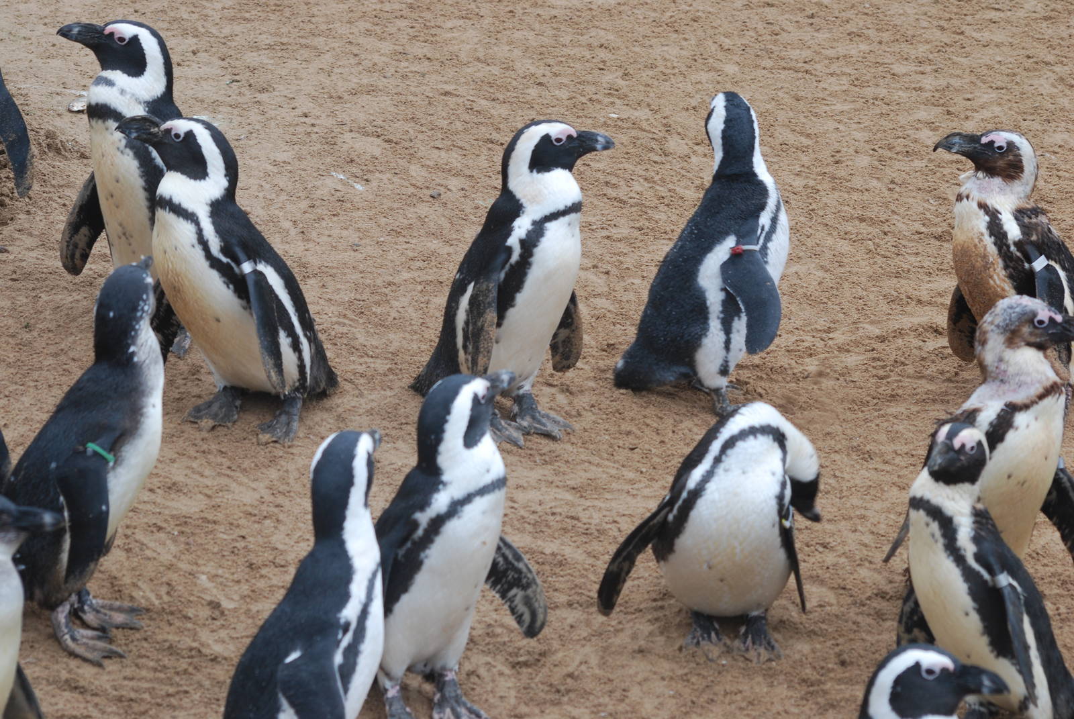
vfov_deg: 8.3
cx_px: 537
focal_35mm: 165
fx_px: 4928
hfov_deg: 12.4
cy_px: 360
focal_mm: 110
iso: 200
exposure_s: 1/125
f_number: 7.1
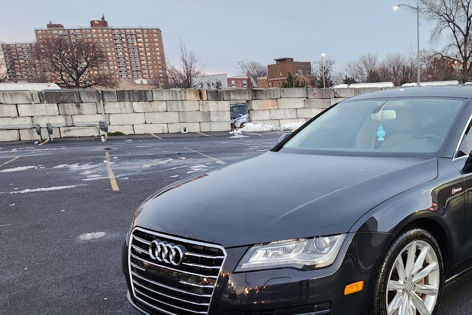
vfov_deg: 33.2
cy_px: 255
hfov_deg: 47.7
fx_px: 511
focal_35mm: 39
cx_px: 352
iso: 800
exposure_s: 1/120
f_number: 1.8
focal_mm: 5.4
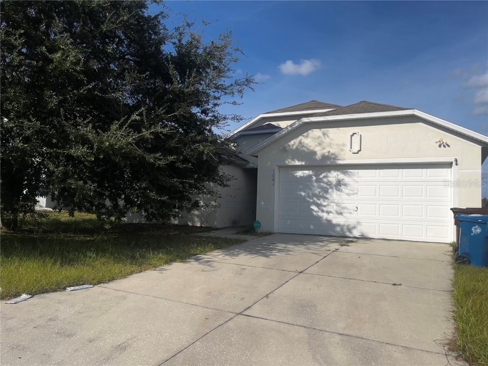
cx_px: 244
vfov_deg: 53.1
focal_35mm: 26
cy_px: 183
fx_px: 367
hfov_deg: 67.3
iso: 50
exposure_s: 1/7353
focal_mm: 5.1
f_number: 1.6
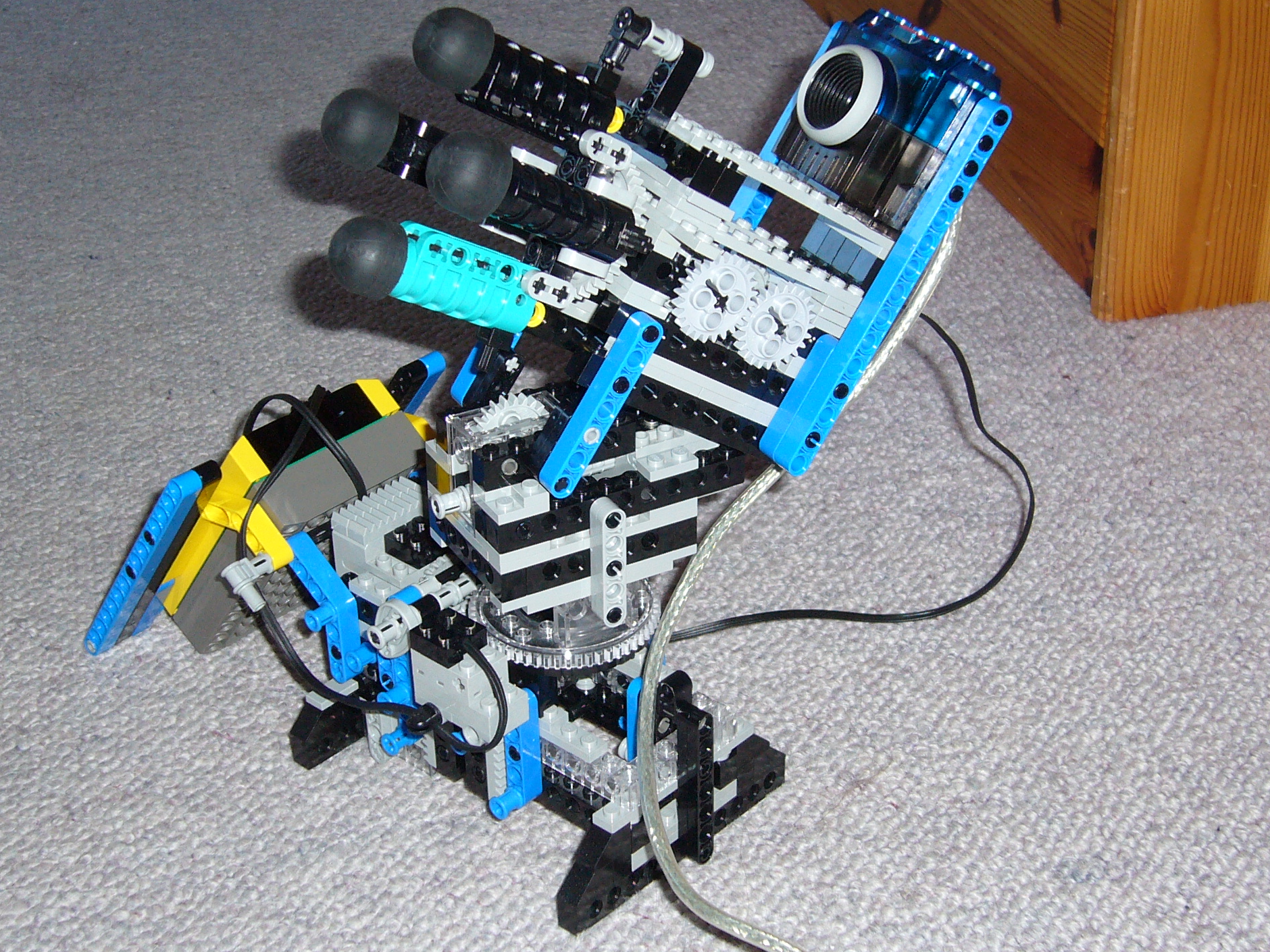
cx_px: 646
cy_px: 473
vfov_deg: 24.0
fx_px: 2238
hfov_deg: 31.7
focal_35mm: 61
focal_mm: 7.5
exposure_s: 1/30
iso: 100
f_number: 3.2
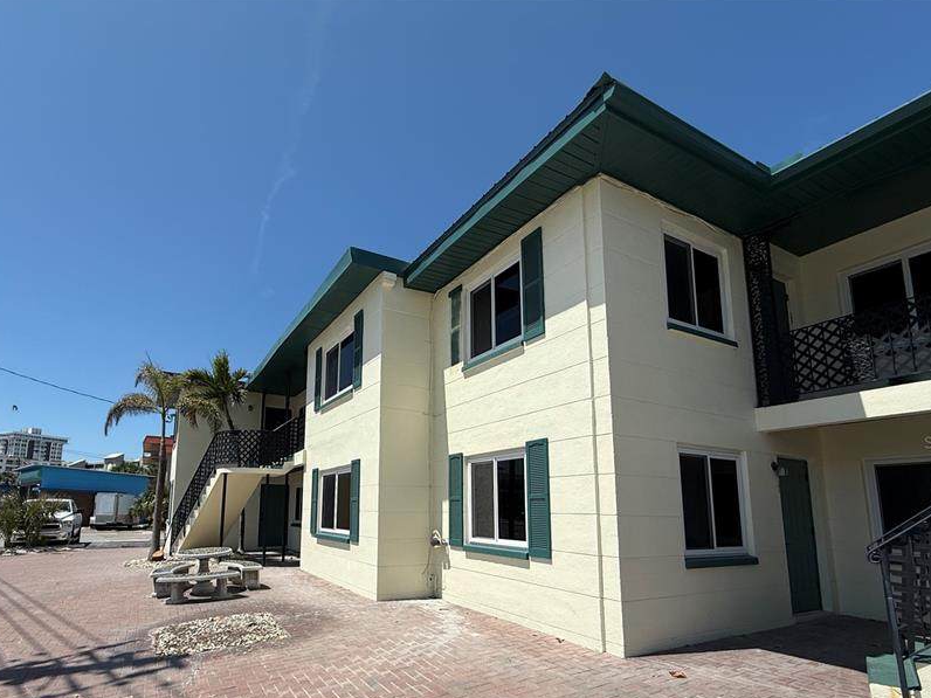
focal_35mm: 18
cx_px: 396
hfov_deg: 87.2
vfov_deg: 70.3
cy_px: 442
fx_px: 484
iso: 64
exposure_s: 1/5155
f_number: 2.2
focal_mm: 2.22
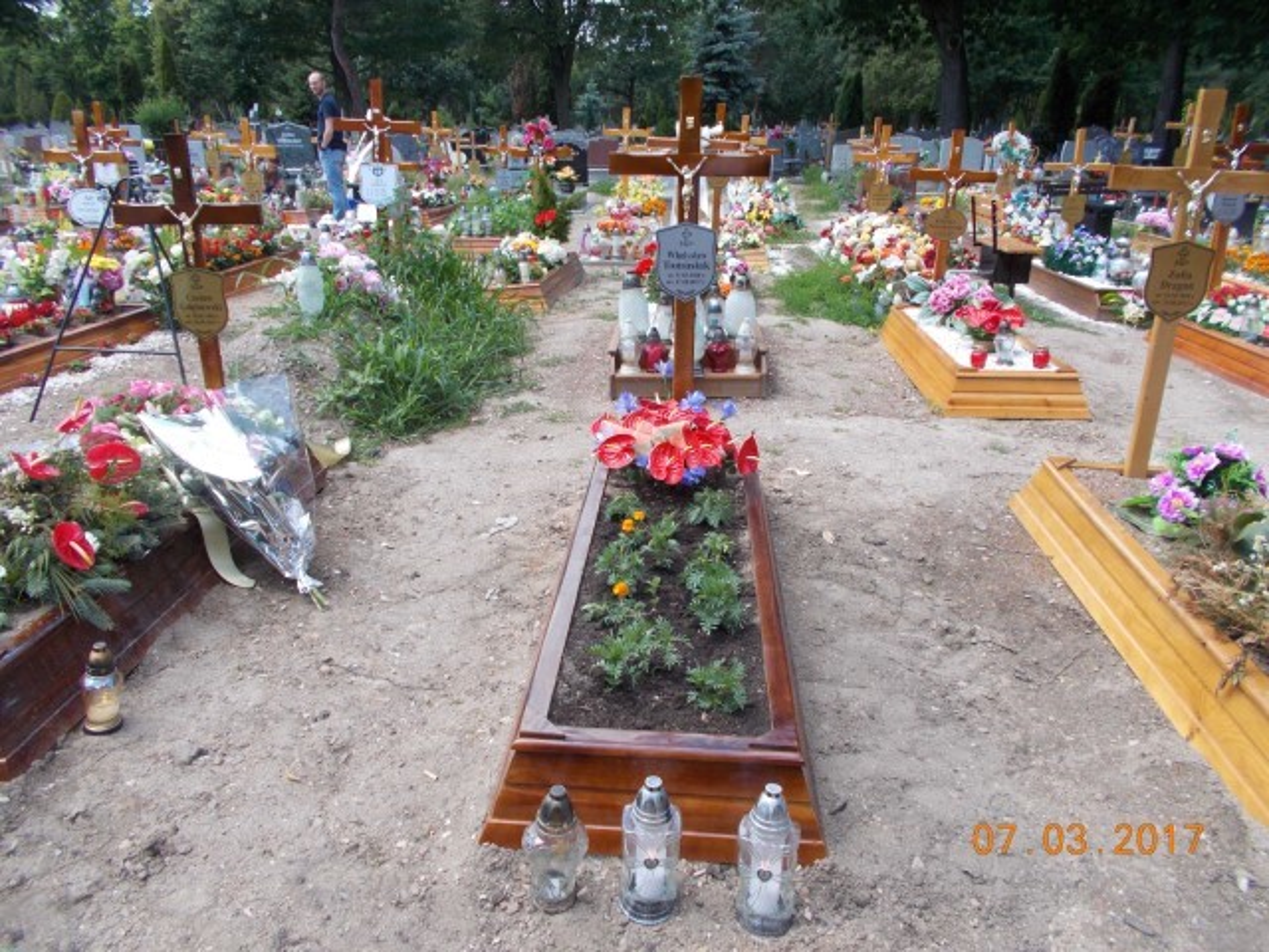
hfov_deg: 67.3
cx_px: 634
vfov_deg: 53.1
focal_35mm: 26
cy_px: 476
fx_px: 953
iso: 80
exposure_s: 1/250
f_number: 3.2
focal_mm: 4.6
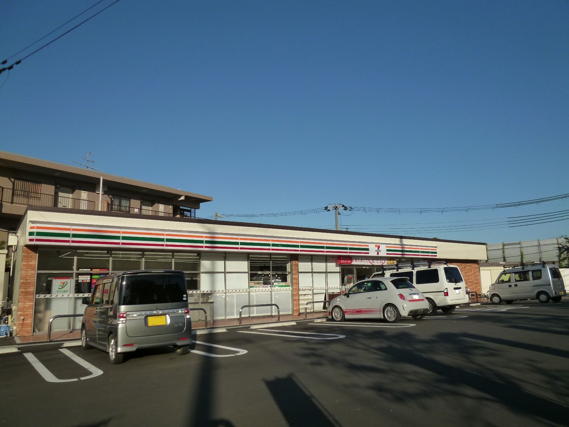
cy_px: 214
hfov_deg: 71.6
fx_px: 394
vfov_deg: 56.8
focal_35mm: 24
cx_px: 284
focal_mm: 4.3
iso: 160
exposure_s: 1/320
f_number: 8
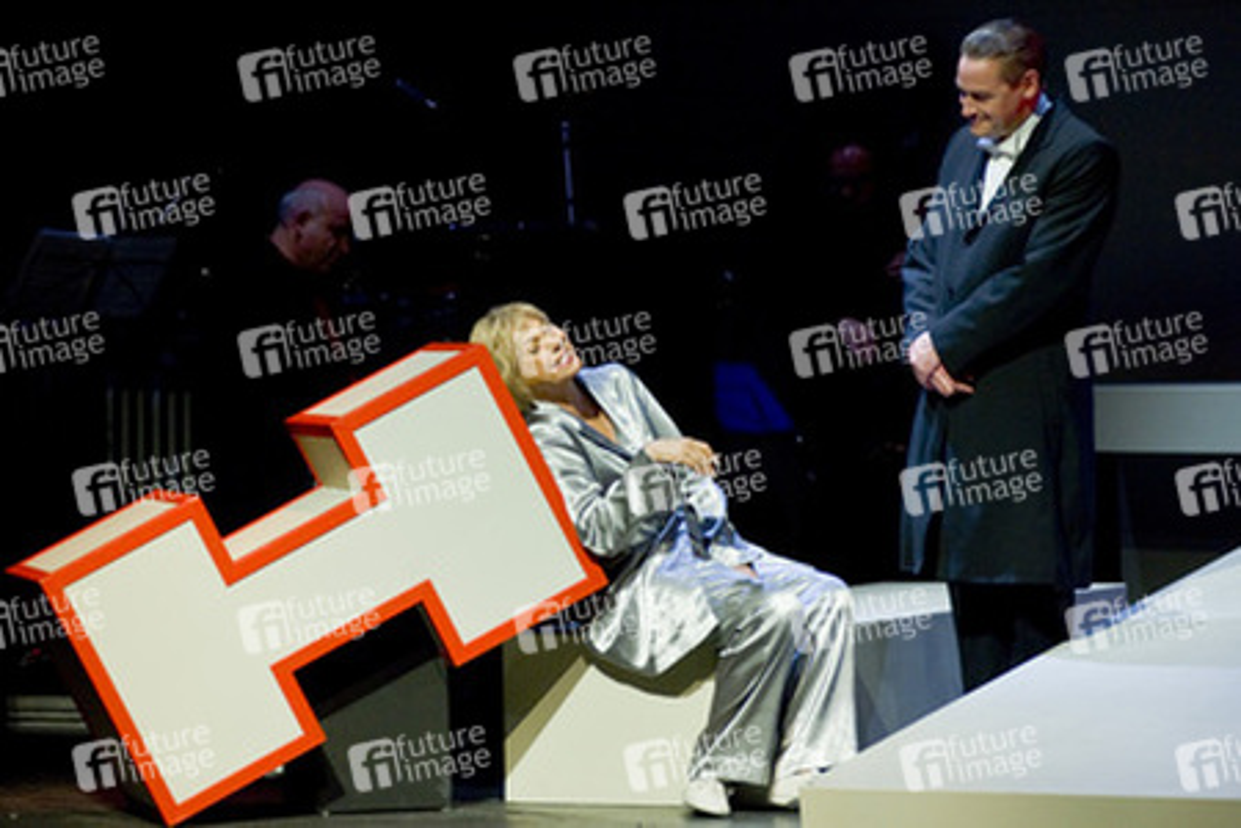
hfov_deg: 15.2
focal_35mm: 135
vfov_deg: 10.2
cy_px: 414
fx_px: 4653
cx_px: 620
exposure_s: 1/125
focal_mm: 135
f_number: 3.5
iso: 1600
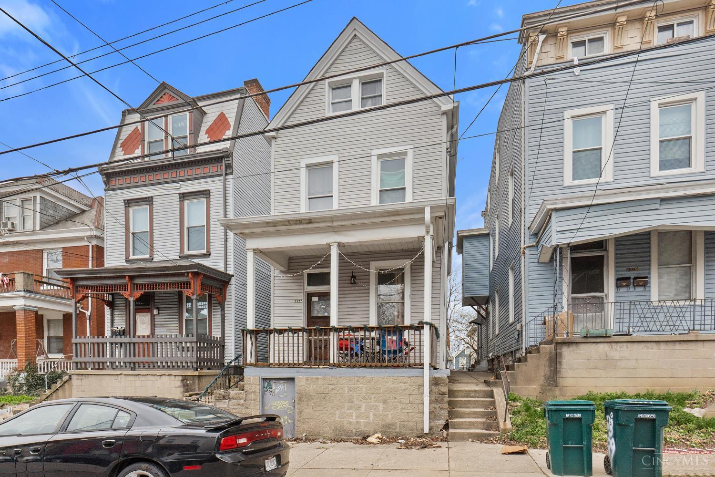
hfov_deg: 90.0
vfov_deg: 67.4
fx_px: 357
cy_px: 238
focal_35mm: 18
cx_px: 358
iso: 400
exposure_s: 1/320
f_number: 9
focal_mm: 12
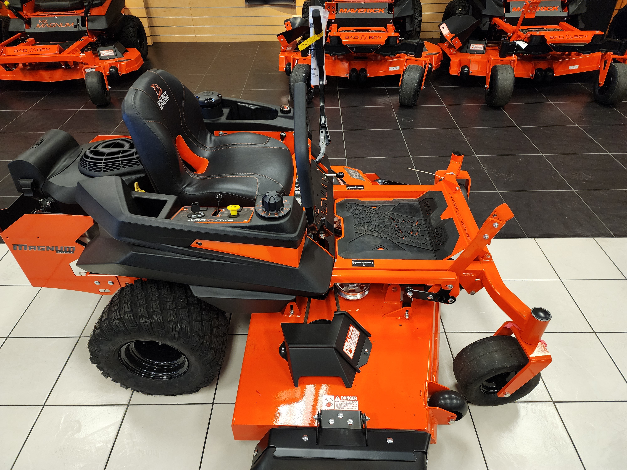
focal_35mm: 23
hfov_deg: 73.9
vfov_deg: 58.9
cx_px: 314
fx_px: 417
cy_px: 235
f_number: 1.8
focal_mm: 6.4
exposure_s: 1/120
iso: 500
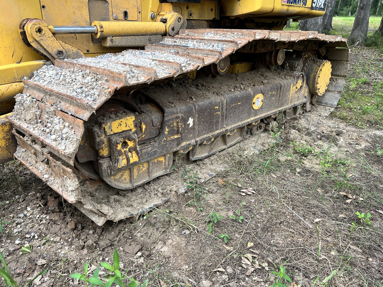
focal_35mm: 26
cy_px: 144
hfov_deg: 67.3
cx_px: 192
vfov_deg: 53.1
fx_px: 288
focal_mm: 5.7
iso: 50
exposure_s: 1/552
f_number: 1.5
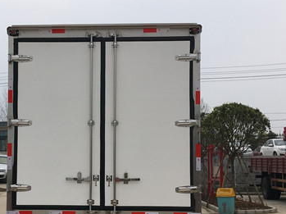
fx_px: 487
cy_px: 155
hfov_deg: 32.4
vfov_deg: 24.6
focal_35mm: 59
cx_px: 87
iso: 25
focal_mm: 4.15
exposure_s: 1/2404
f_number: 2.2
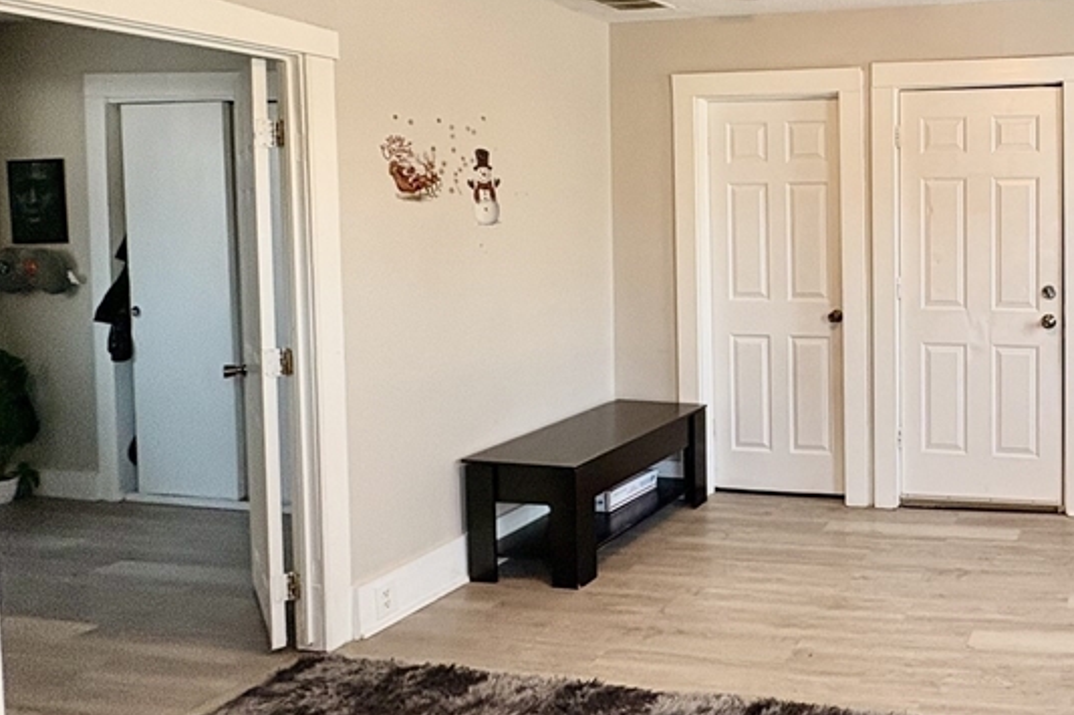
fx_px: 835
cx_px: 1014
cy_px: 236
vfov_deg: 45.6
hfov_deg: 54.7
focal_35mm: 28
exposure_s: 1/60
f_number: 2.2
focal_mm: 2.22
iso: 200
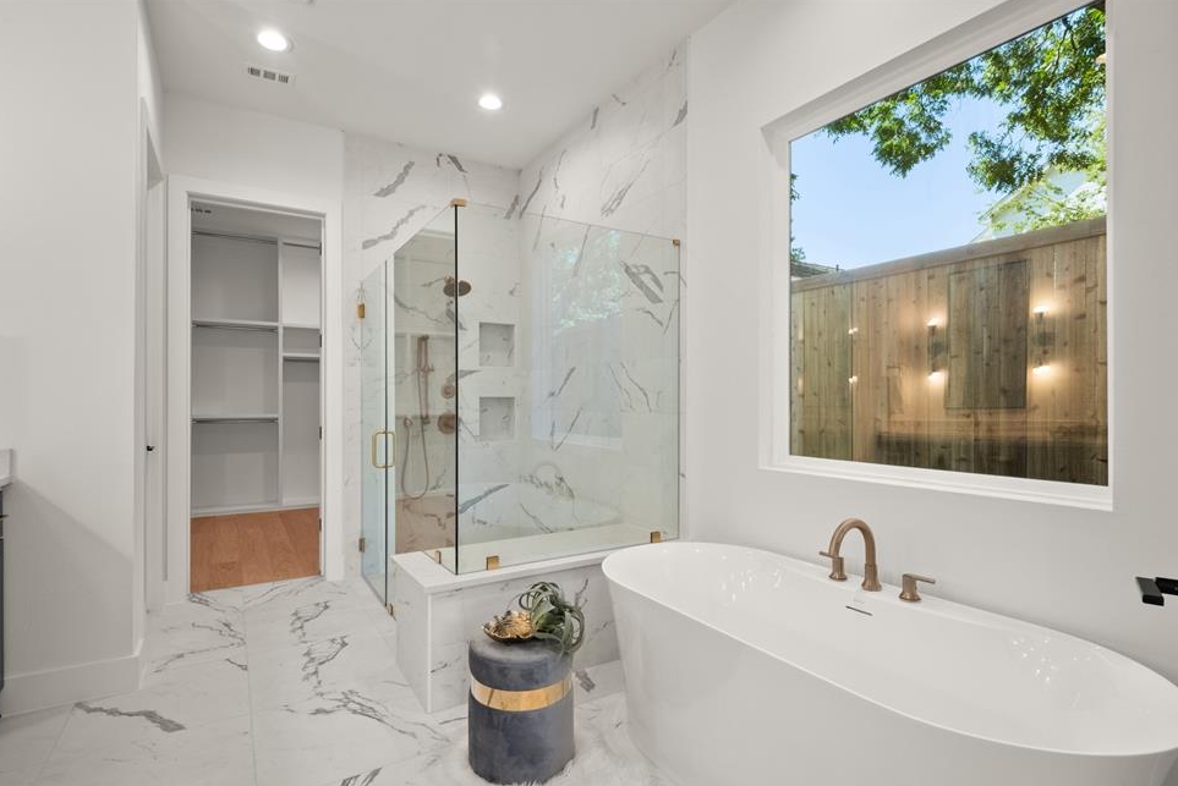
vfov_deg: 70.5
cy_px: 413
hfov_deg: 93.2
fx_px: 557
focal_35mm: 17
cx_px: 580
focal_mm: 16
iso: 320
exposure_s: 1/125
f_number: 11
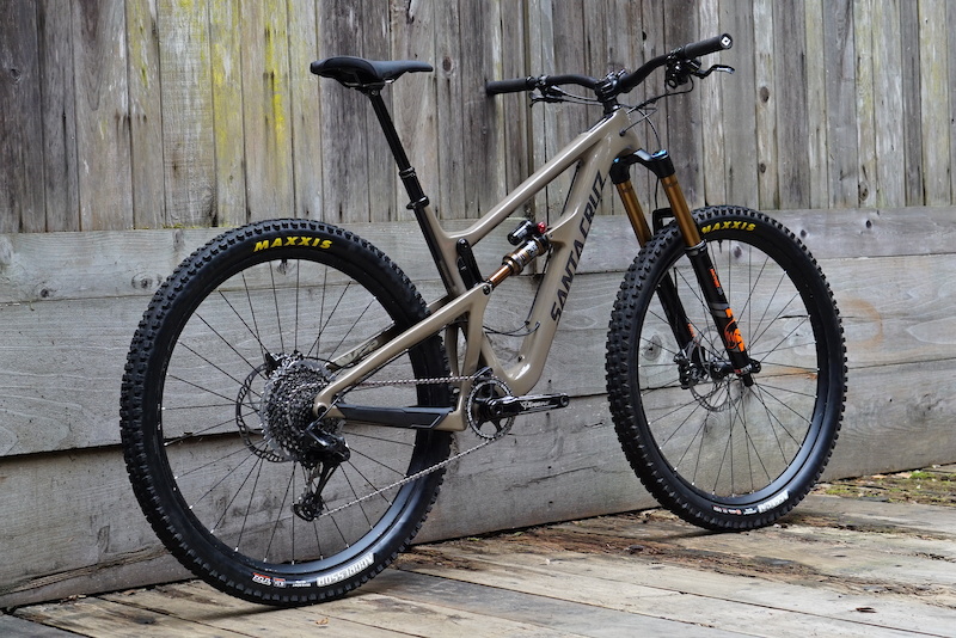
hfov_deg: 27.0
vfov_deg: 18.2
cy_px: 319
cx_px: 478
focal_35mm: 75
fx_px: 1992
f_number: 4
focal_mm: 50
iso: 1250
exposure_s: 1/160
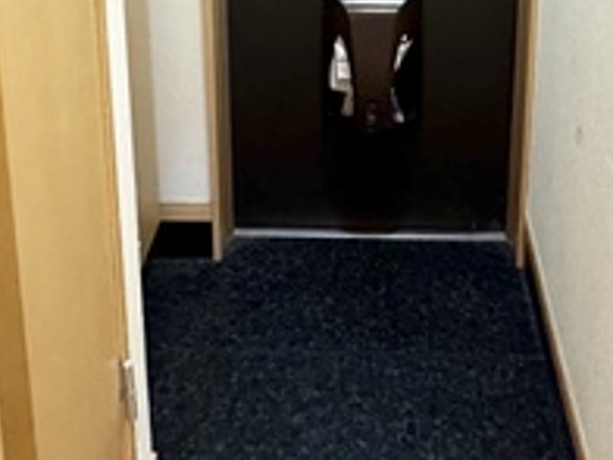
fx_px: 885
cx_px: 391
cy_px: -120
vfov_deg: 25.5
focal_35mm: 50
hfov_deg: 37.9
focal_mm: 2.22
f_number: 2.2
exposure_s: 1/60
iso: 320
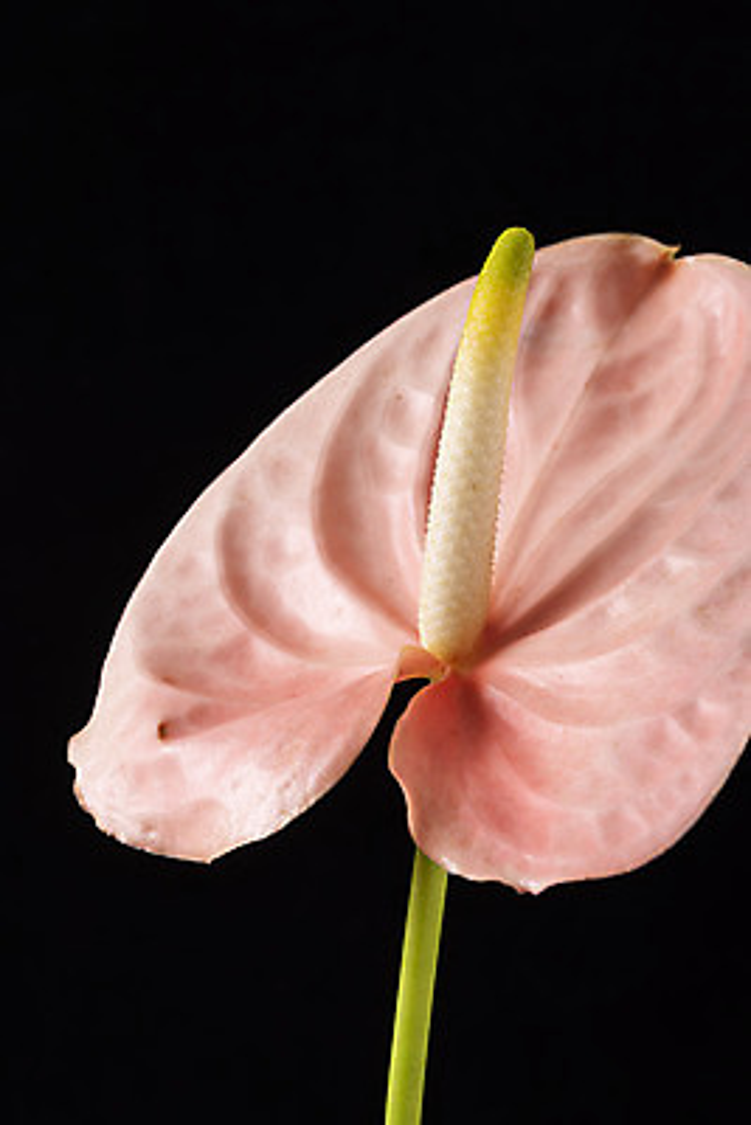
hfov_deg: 13.1
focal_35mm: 105
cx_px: 376
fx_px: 3283
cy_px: 562
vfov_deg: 19.4
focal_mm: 105
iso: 100
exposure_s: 1/125
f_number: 14
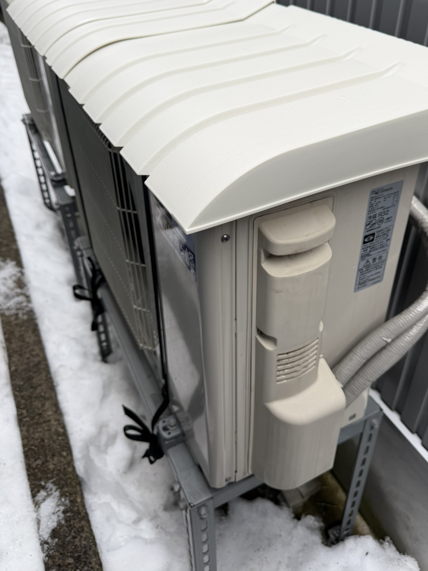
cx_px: 248
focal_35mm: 29
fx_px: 478
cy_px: 232
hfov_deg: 48.0
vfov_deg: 61.2
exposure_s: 1/535
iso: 80
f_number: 1.78
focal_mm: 6.76
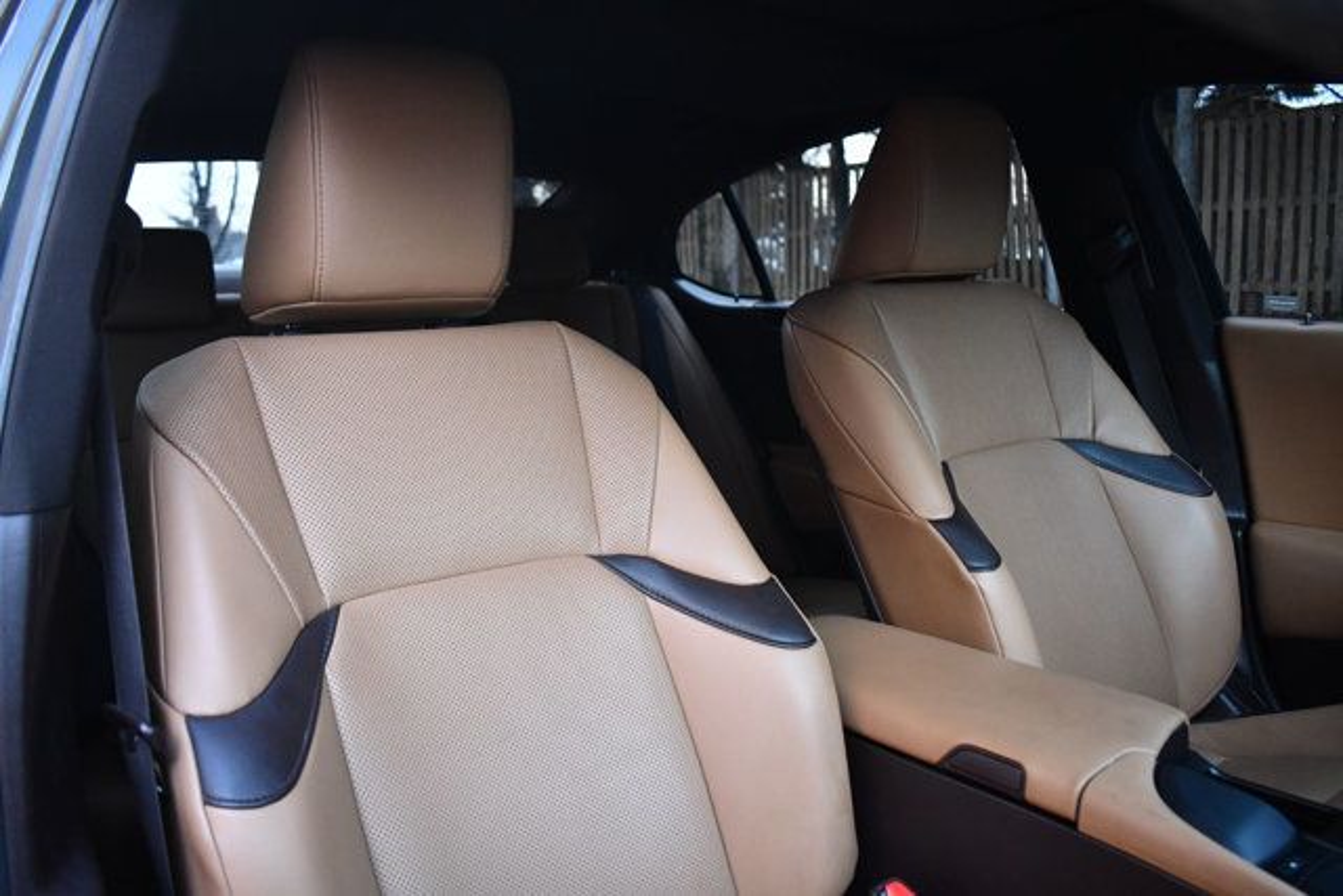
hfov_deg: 61.9
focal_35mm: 30
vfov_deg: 43.6
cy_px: 448
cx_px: 672
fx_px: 1119
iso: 2000
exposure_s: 1/125
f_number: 3.8
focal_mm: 20
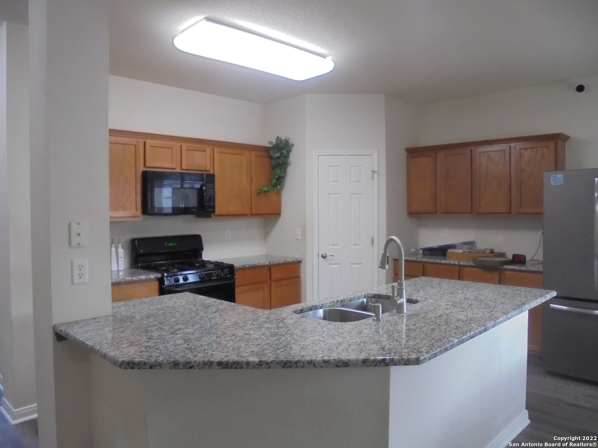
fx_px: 449
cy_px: 224
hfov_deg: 67.3
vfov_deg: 53.1
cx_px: 299
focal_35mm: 26
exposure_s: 1/30
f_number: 3.5
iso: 320
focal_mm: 4.6
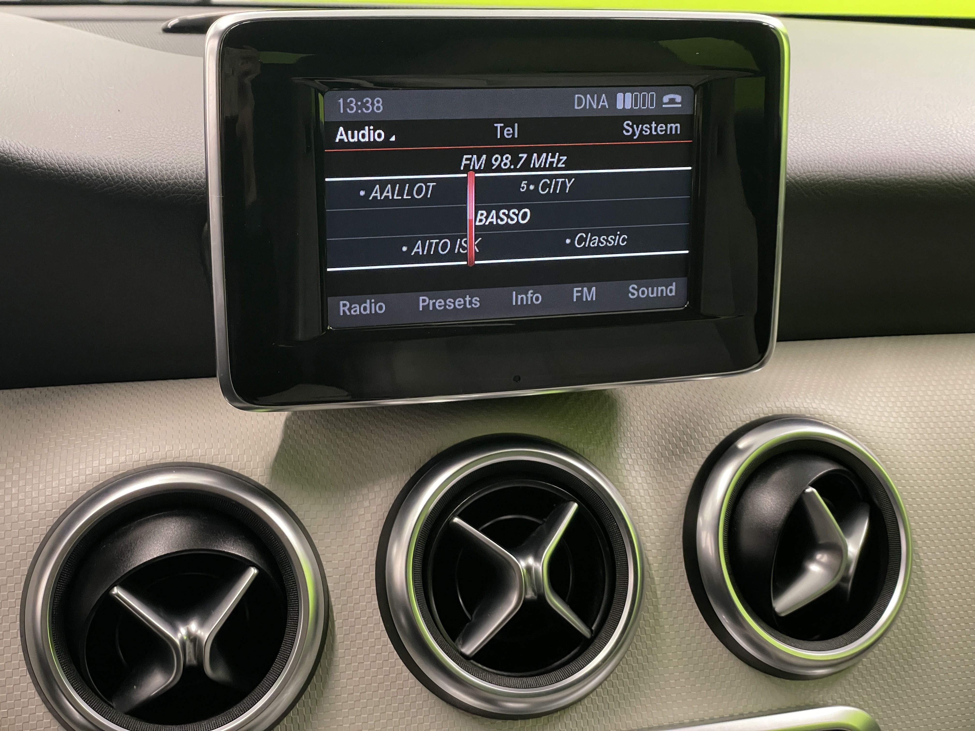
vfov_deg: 28.0
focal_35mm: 52
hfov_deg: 36.8
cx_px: 488
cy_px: 366
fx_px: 1465
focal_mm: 6
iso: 800
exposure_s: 1/50
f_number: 2
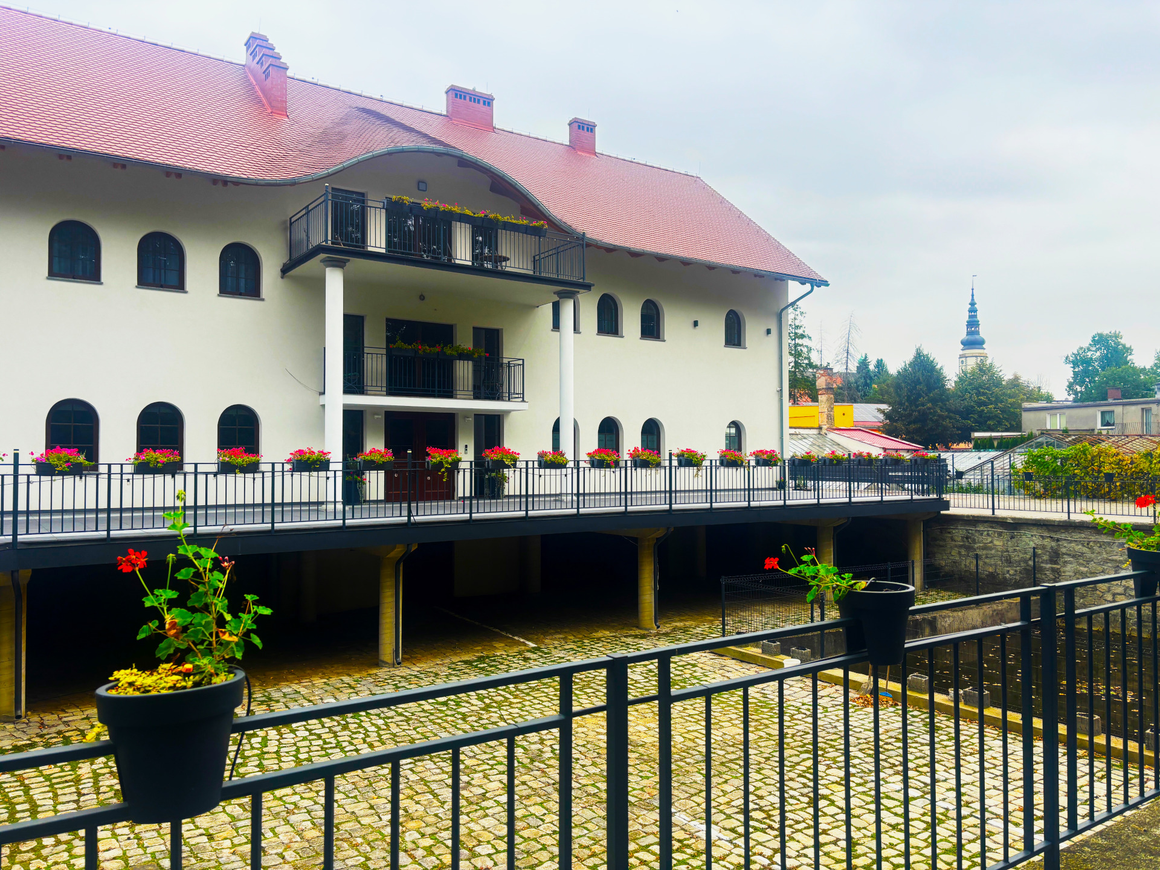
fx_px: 871
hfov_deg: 67.3
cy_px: 435
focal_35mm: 26
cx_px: 580
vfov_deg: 53.1
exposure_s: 1/143
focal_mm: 5.96
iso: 40
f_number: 1.6
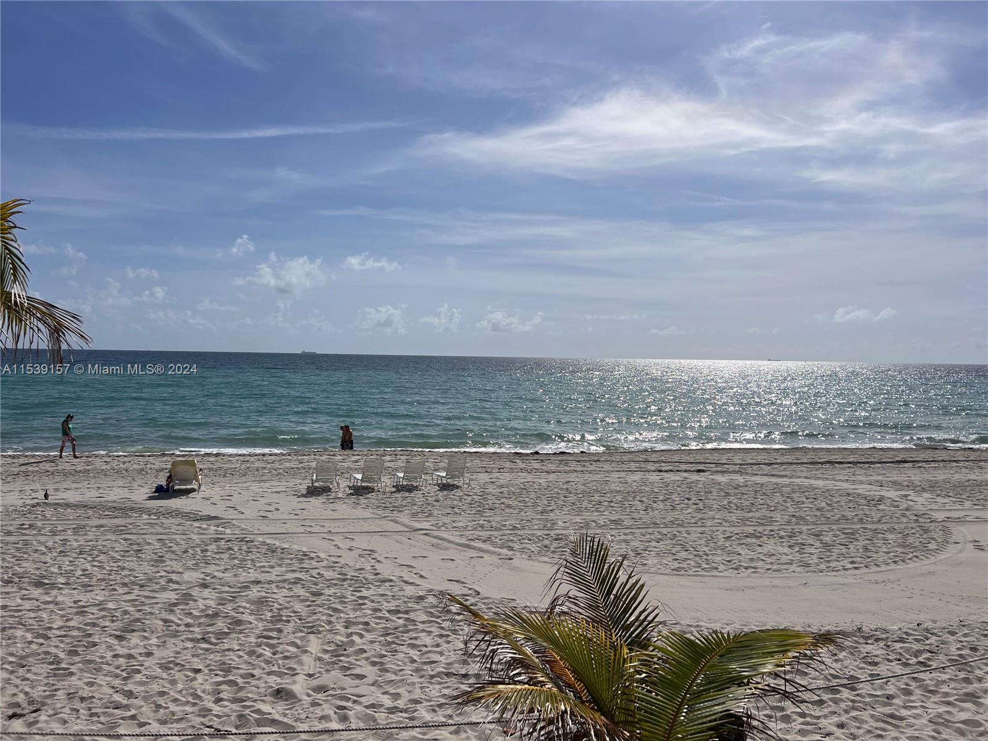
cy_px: 370
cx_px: 494
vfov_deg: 53.1
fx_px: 742
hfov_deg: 67.3
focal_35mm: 26
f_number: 1.5
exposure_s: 1/16393
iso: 40
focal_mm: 5.7
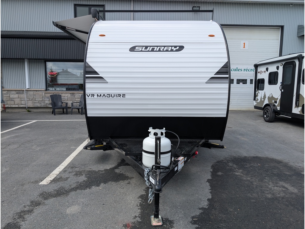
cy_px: 114
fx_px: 211
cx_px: 152
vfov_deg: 56.8
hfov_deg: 71.6
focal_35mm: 24
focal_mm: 6.9
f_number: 1.68
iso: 21
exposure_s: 1/763
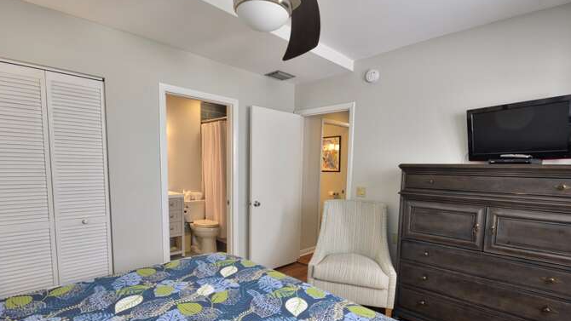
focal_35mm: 18
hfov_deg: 92.6
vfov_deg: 60.5
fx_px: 273
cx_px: 293
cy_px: 194
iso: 400
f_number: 8
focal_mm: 10
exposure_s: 1/30
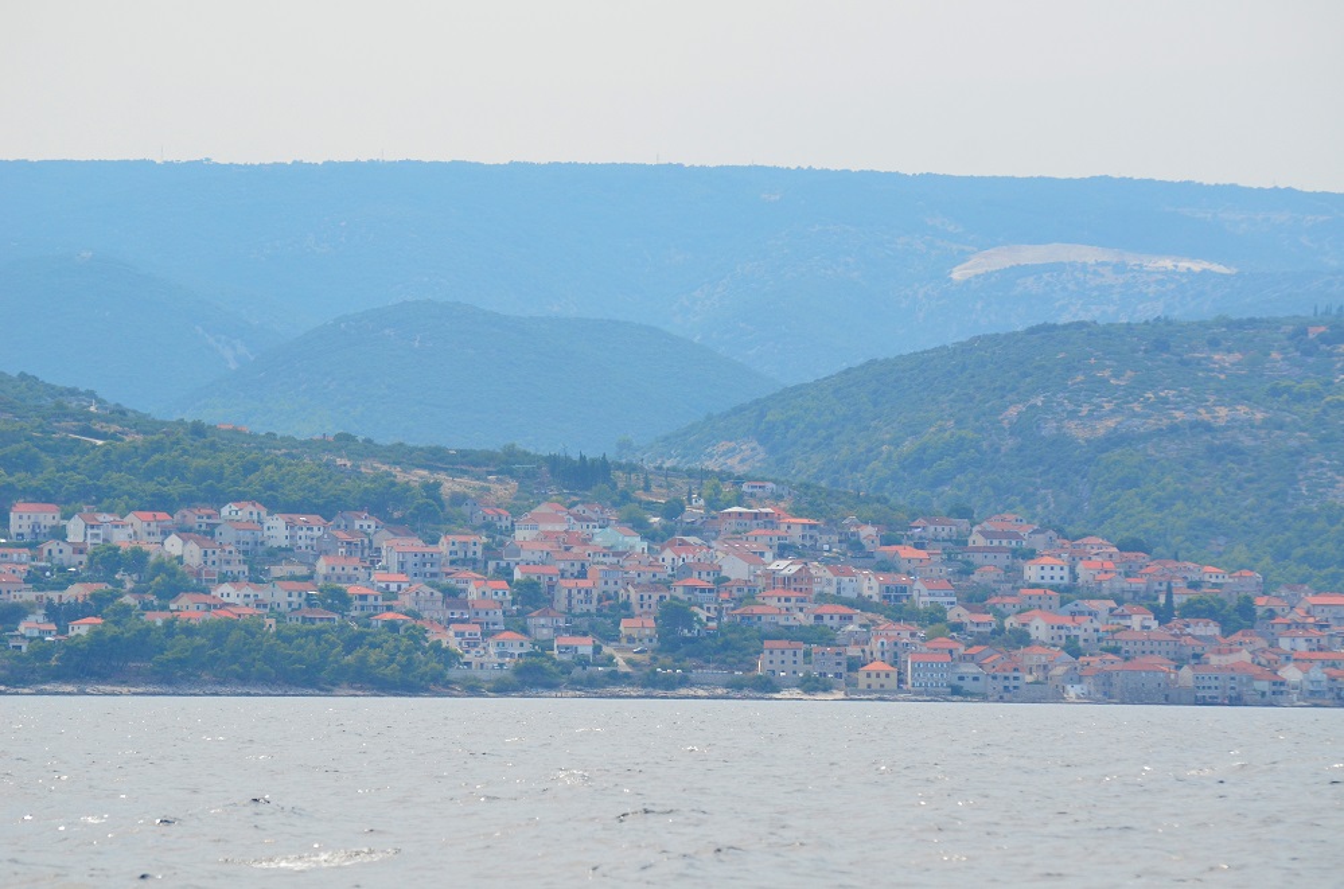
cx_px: 672
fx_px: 8659
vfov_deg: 5.9
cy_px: 444
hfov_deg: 8.9
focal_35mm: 232
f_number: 5.6
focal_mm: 155
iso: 400
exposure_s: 1/1600
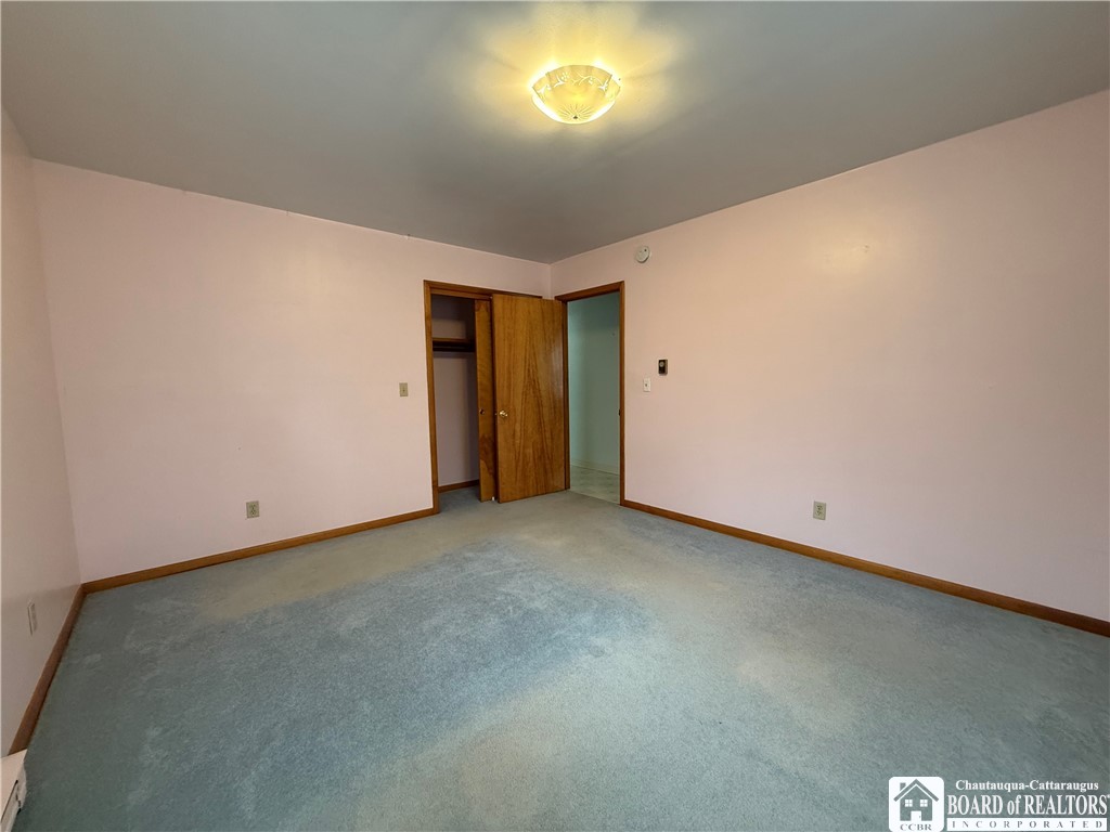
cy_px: 416
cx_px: 555
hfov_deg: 102.1
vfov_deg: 85.7
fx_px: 449
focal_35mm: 14
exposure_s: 1/60
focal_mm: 2.22
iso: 250
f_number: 2.2
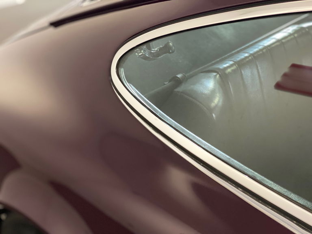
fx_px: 469
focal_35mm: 52
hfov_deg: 36.8
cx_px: 156
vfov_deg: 28.0
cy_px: 117
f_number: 2
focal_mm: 6
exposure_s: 1/24
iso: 500
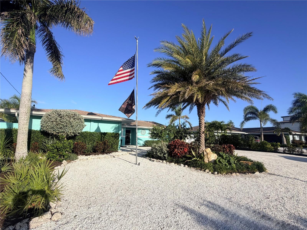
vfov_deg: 85.7
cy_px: 115
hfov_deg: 102.1
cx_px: 154
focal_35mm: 14
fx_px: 124
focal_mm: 2.22
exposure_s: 1/888
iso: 20
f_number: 2.2
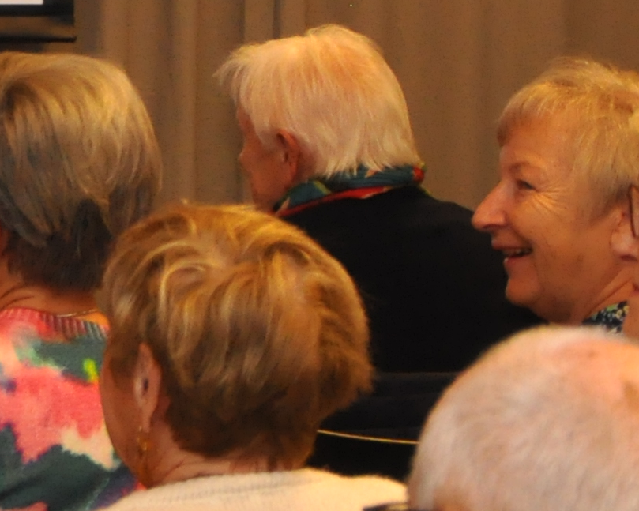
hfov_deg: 5.6
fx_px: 6344
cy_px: 67
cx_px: -633
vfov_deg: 4.6
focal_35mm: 335
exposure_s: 1/60
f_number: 4.8
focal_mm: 45
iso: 800
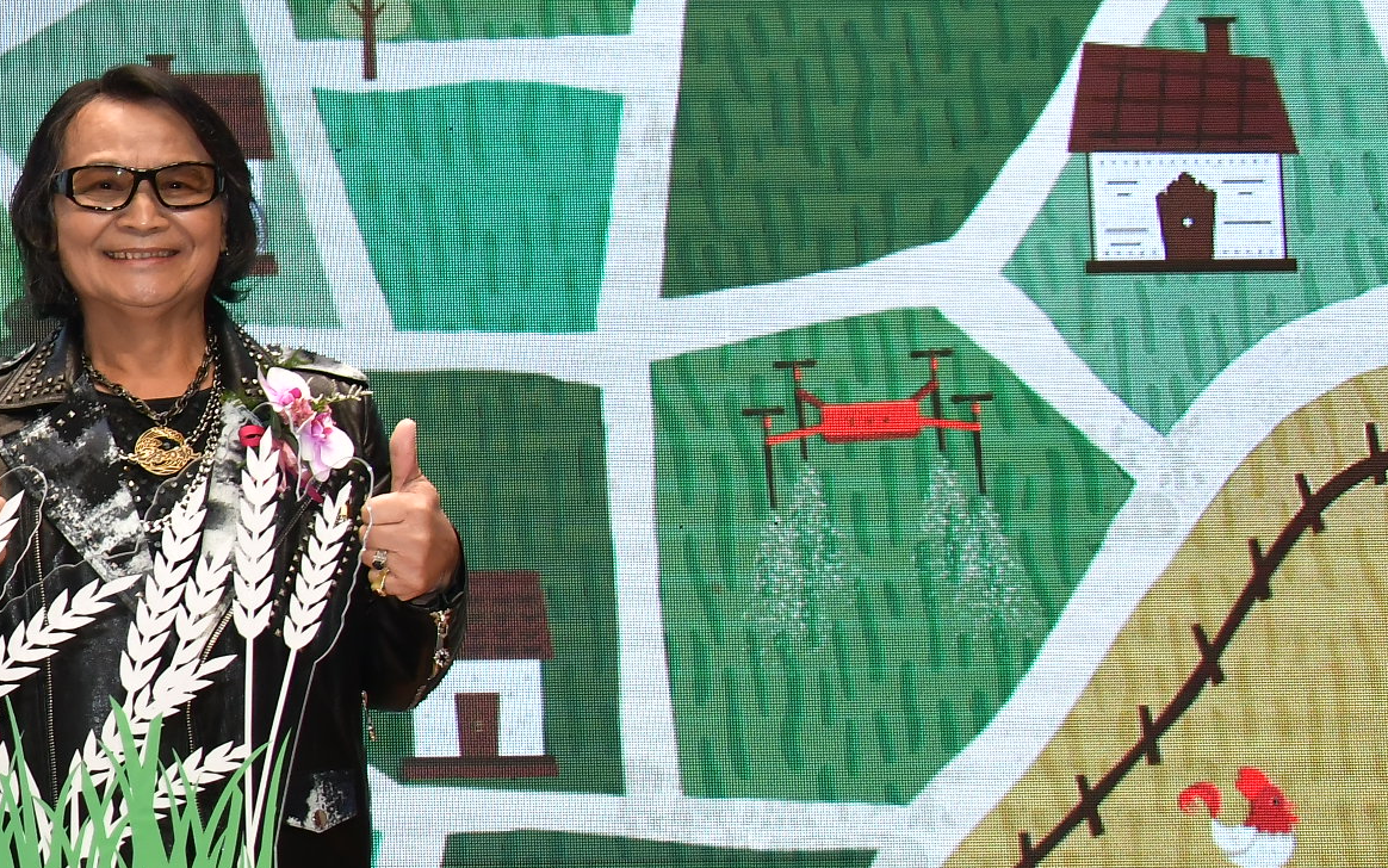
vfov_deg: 11.7
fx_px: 4237
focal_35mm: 112
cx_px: -633
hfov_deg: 17.0
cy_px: 379
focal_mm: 31
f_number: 6.3
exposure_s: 1/100
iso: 640
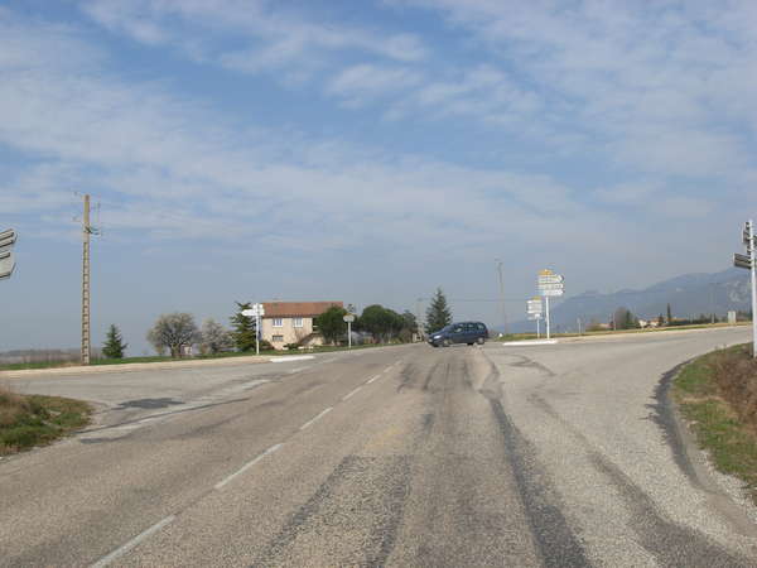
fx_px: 831
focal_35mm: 38
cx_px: 378
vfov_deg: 37.7
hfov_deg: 49.0
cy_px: 284
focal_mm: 6.3
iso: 79
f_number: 4.9
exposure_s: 1/627
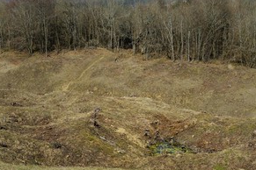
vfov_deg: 18.2
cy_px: 66
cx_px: 135
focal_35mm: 75
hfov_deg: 27.0
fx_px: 533
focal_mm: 52
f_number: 13
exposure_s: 1/200
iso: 200
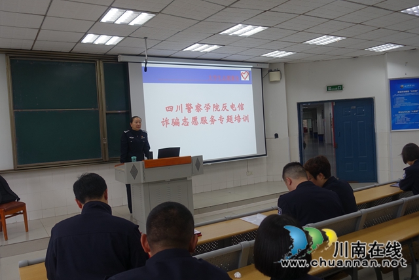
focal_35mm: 31
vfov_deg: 42.3
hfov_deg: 60.3
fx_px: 361
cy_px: 140
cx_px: 210
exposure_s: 1/40
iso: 125
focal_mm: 11.22
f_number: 2.8
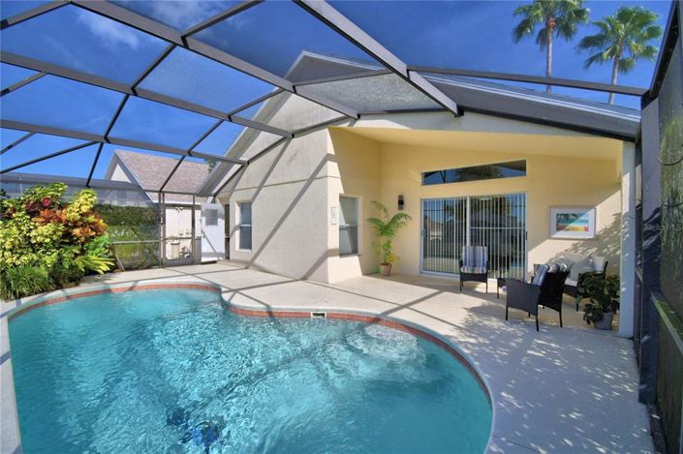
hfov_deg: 100.4
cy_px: 227
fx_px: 284
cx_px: 342
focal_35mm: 15
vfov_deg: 77.2
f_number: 4.5
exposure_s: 1/1250
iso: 100
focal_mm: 10
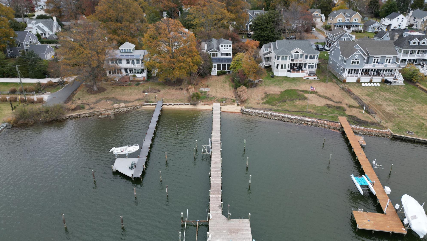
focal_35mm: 27
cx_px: 216
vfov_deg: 42.9
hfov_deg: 69.9
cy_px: 113
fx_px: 306
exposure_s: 1/500
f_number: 1.7
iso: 160
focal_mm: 6.72
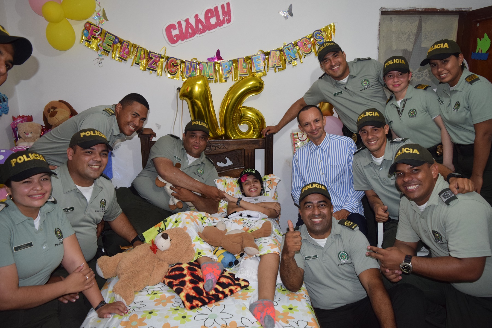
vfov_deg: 47.9
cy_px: 164
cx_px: 246
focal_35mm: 27
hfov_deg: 67.4
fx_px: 369
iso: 900
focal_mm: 18
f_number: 3.5
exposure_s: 1/60
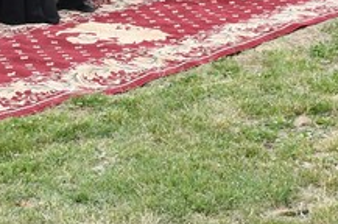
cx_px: 280
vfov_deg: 9.6
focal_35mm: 133
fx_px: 1247
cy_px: -216
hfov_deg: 15.3
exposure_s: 1/1600
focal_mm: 16
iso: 640
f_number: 4.5
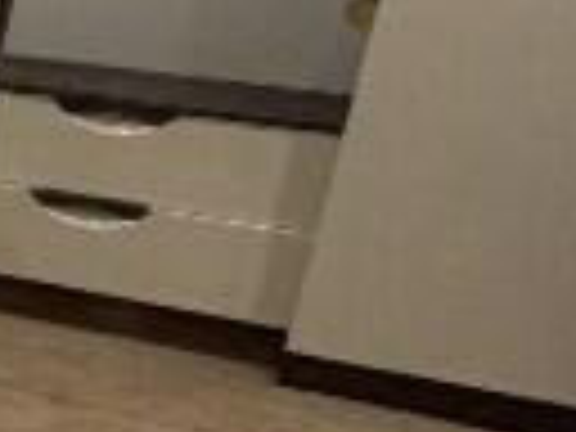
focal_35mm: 112
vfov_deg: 13.2
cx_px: -1642
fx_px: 1864
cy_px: 176
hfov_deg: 8.6
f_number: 2.2
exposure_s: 1/100
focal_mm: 2.22
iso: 320
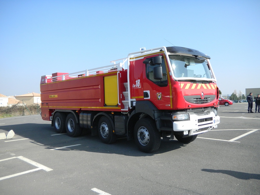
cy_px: 98
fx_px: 218
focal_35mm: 29
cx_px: 130
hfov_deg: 61.7
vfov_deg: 48.2
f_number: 3.9
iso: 200
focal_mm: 5.3
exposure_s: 1/1000
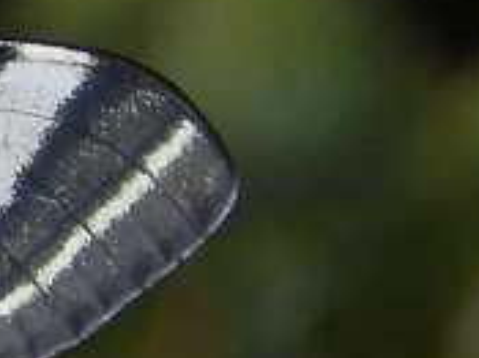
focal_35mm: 525
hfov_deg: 3.7
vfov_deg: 2.8
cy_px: 691
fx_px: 7260
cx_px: -580
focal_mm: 20.5
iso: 125
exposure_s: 1/800
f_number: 9.2
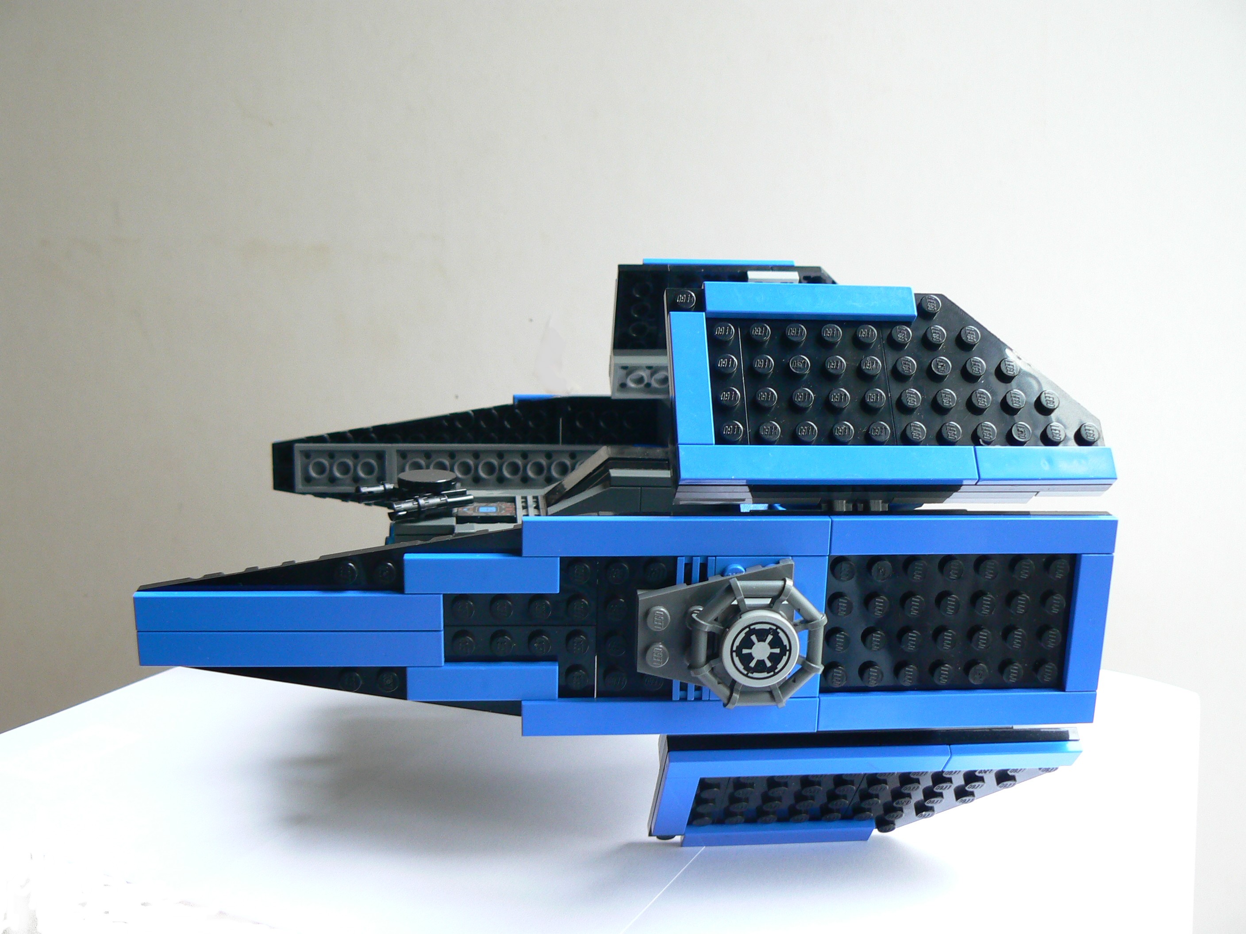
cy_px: 467
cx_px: 623
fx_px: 1296
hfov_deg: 51.4
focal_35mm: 36
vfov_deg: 39.7
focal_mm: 6
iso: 100
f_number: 2.8
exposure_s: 1/30
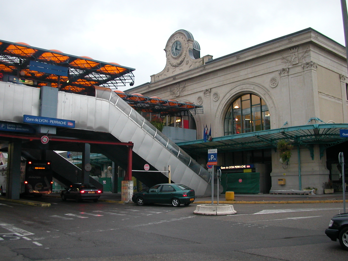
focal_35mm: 37
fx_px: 372
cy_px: 130
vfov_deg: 38.7
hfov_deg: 50.1
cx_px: 174
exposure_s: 1/27.5
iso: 100
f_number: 2.7
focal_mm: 5.6
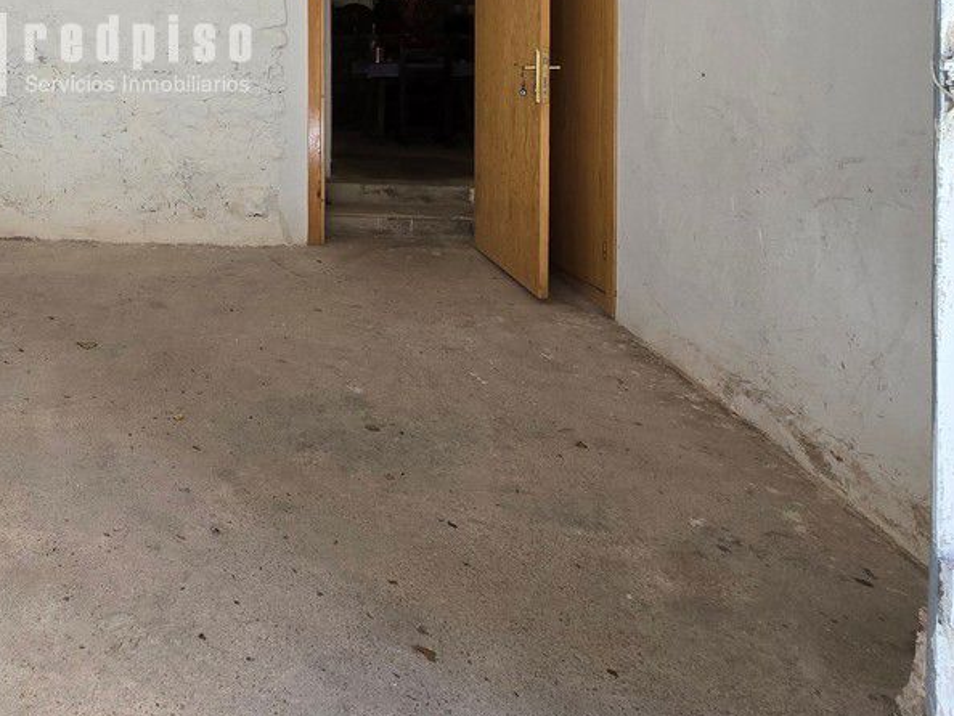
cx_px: 90
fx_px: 772
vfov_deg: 44.7
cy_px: 56
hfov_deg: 54.9
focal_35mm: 28
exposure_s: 1/50
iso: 50
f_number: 2.2
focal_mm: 2.2
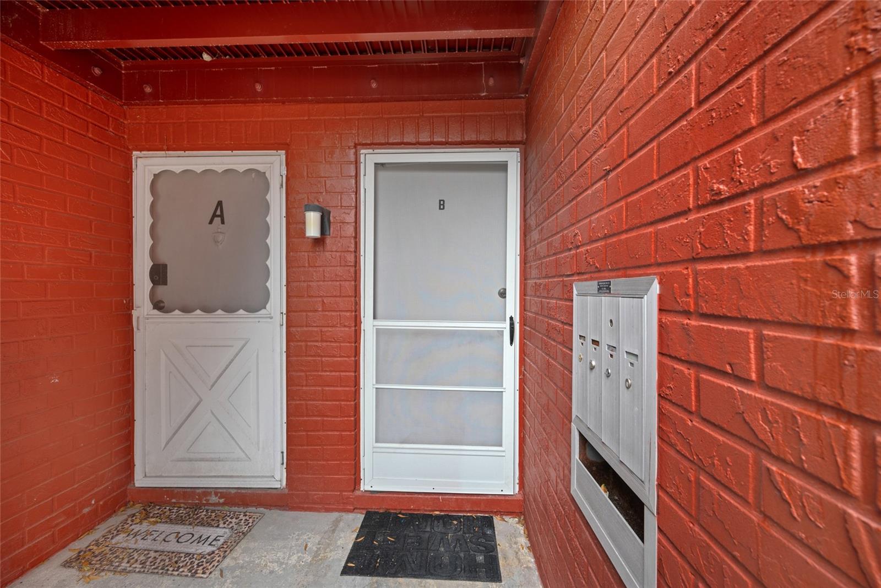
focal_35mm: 14
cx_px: 440
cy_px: 294
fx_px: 343
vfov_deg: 81.2
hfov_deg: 104.2
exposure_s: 1/8
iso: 250
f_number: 6.3
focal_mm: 14
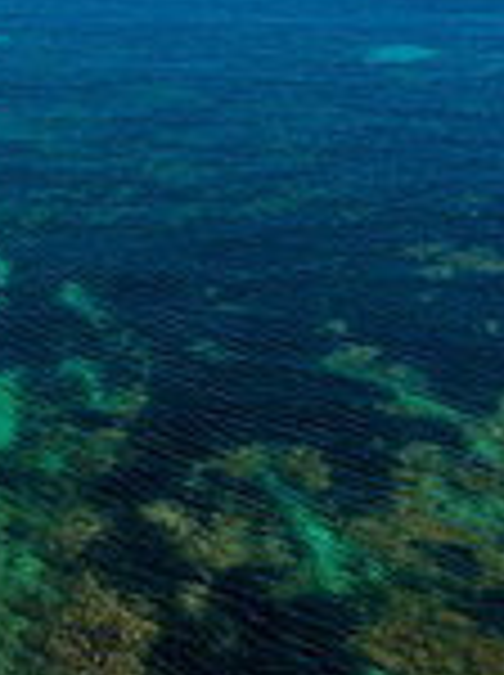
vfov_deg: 31.4
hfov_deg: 23.2
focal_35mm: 60
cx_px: -14
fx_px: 1168
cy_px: 135
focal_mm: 12.3
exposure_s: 1/1000
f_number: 7.1
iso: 200
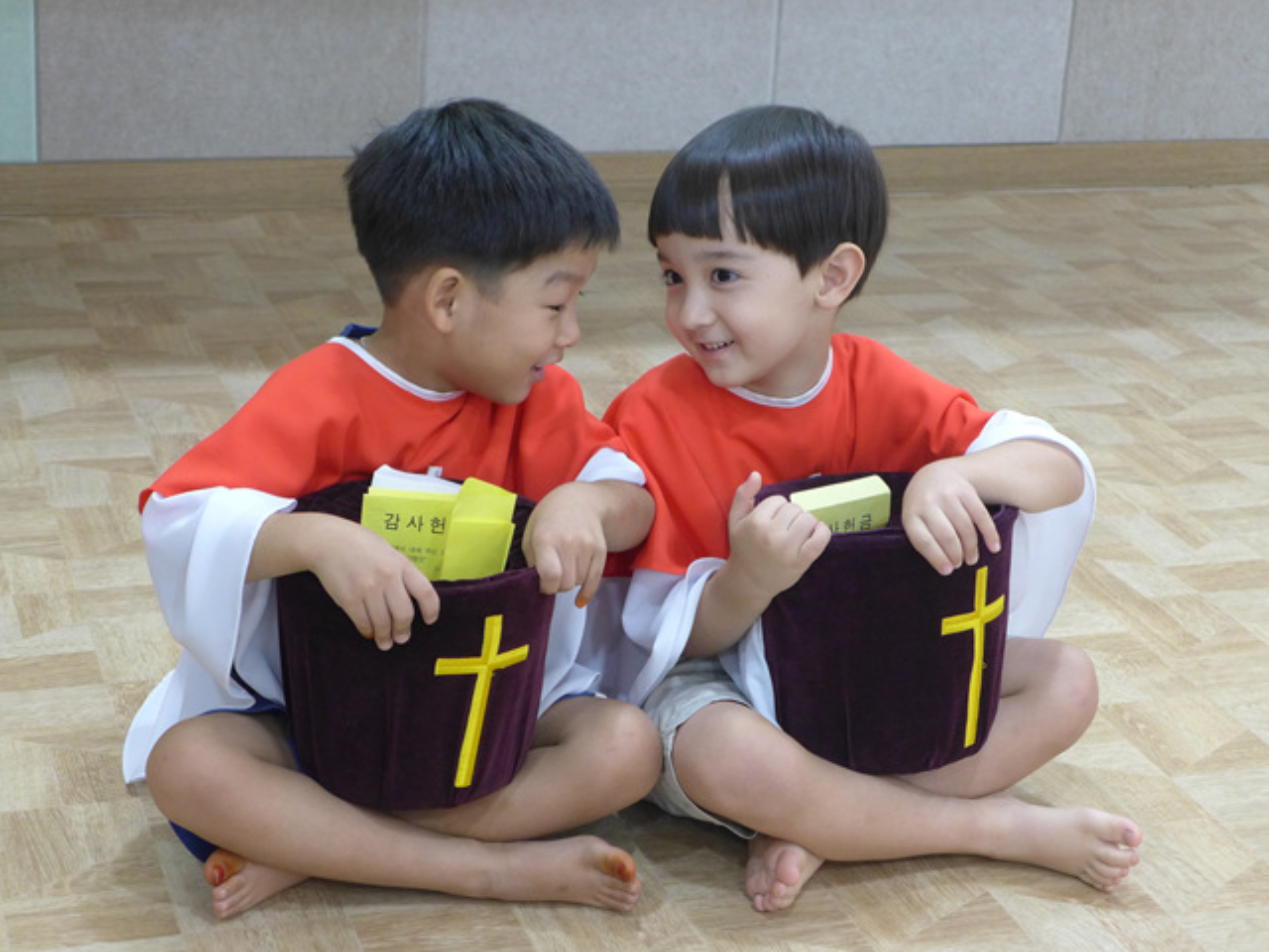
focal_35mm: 70
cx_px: 634
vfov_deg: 21.0
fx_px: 2566
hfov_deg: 27.8
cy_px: 476
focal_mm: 13.7
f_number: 2.1
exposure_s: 1/80
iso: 400
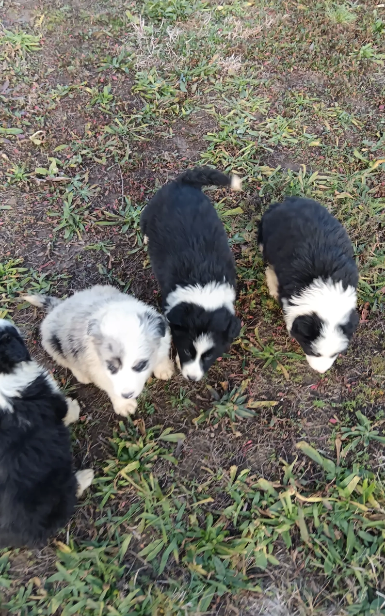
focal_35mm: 32
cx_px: 188
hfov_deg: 39.4
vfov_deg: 59.6
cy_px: 281
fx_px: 537
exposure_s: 1/100
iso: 132
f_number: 1.9
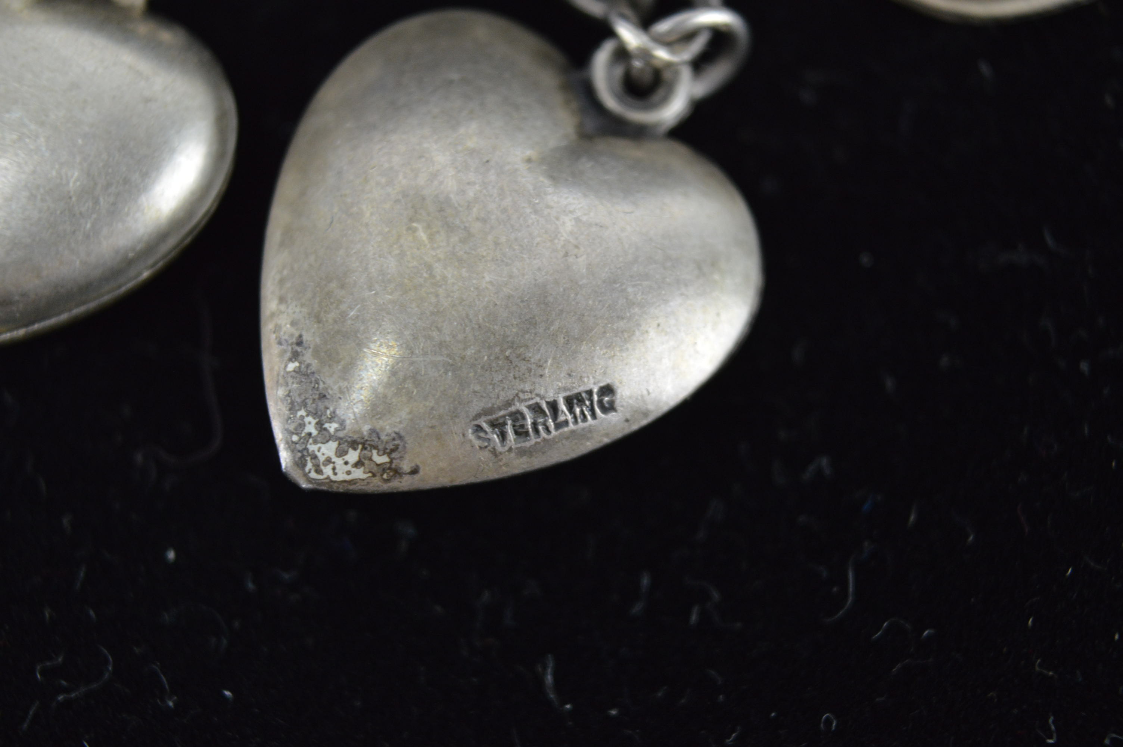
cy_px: 374
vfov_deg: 16.5
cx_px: 562
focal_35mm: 82
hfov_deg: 24.6
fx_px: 2571
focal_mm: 55
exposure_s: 1/60
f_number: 6.3
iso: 800
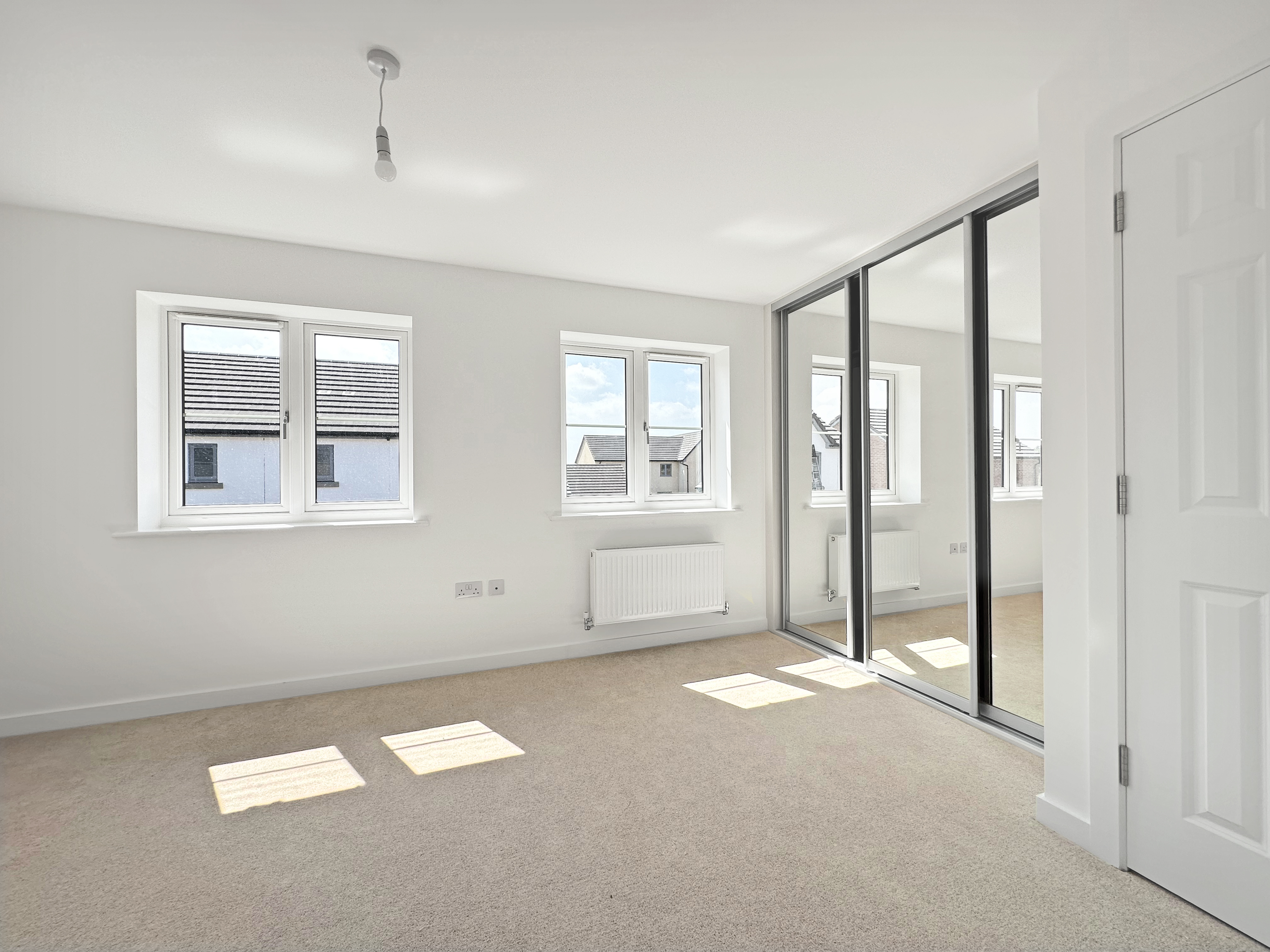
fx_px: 514
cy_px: 476
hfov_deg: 102.1
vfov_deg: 85.7
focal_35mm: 14
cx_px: 635
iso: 40
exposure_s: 1/424
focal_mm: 2.22
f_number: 2.2
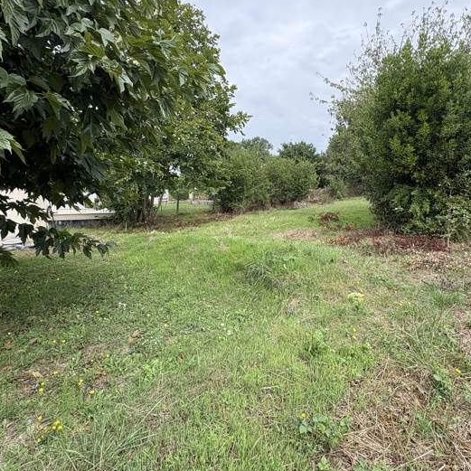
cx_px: 273
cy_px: 204
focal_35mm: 19
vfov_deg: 77.3
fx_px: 292
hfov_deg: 77.1
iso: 64
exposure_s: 1/840
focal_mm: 2.22
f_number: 2.2
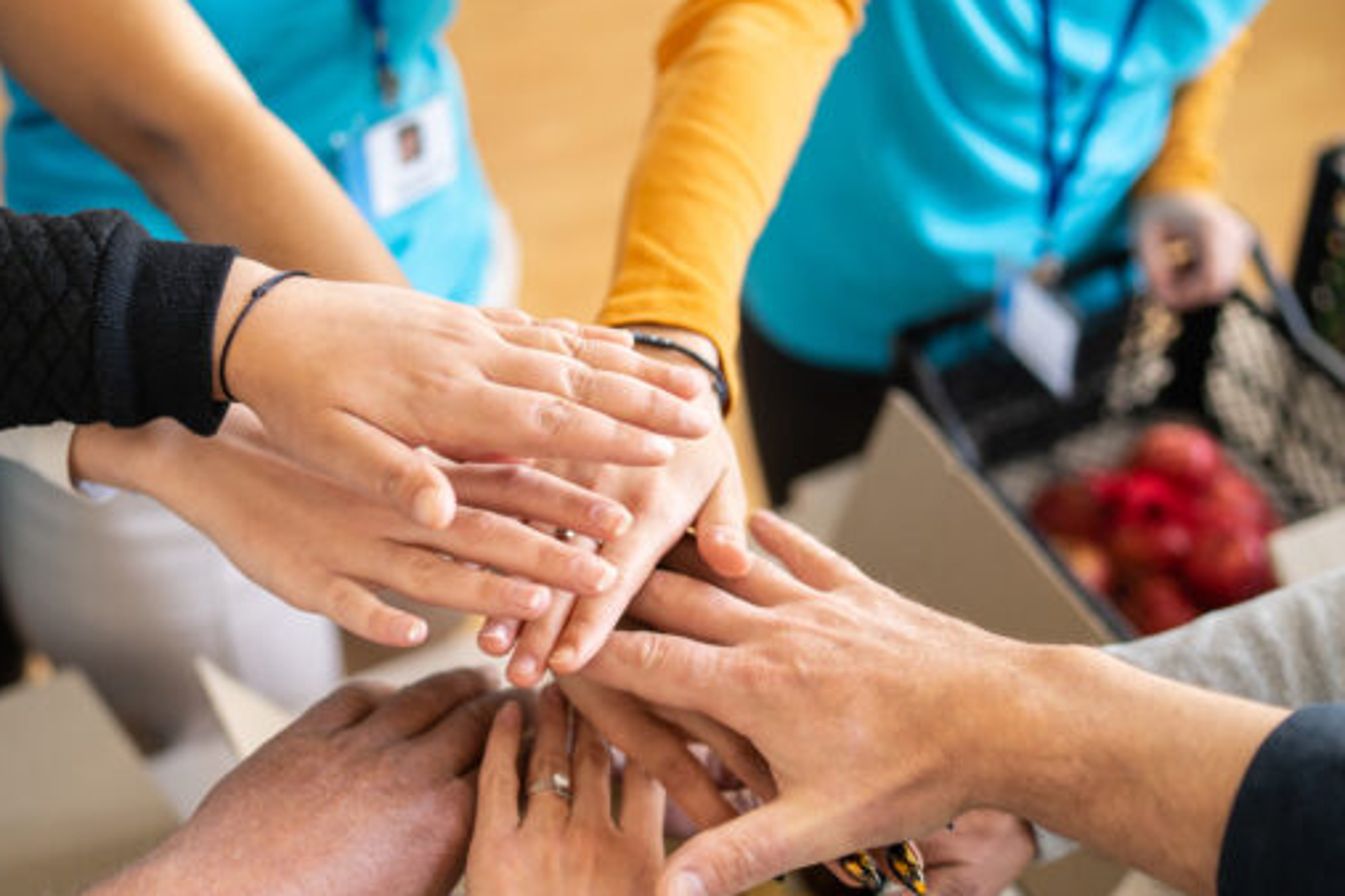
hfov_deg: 37.4
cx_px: 539
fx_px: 1980
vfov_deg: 25.5
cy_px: 520
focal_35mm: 53
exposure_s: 1/250
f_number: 2
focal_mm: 35
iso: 250
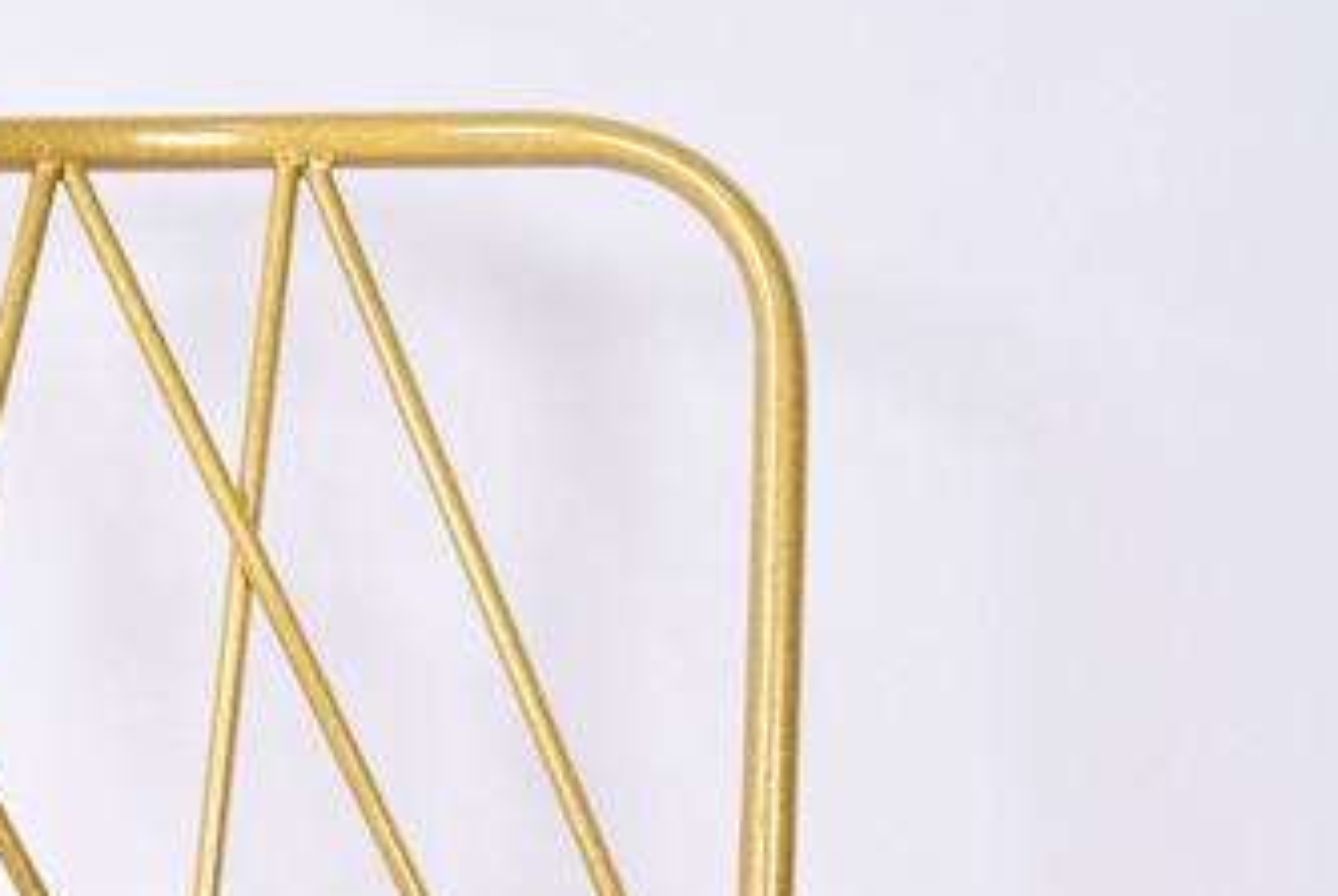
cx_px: 165
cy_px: 830
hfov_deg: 18.6
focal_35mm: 108
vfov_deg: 12.6
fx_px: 4019
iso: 125
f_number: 4.2
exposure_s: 1/6
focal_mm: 48
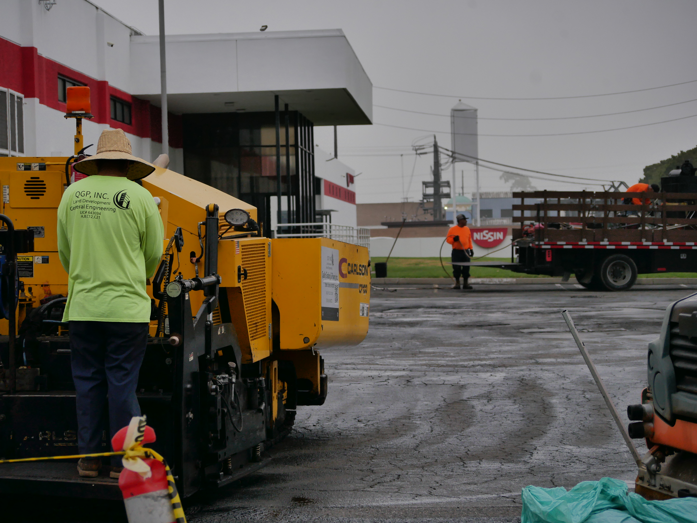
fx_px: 2055
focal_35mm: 102
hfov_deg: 19.3
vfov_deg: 14.5
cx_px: 348
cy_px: 262
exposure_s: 1/1000
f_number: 5.6
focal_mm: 51
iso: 800
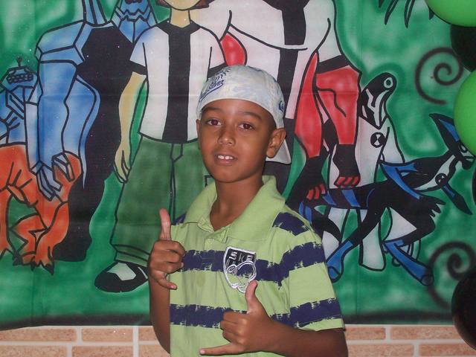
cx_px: 238
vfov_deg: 21.0
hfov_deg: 27.8
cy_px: 178
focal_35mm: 70
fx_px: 963
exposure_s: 1/97.2
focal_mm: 11.6
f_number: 3.8
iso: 200
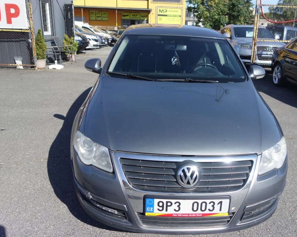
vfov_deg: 45.8
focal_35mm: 32
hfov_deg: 55.3
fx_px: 281
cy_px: 118
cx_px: 176
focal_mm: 10.4
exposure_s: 1/2000
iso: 125
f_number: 2.2
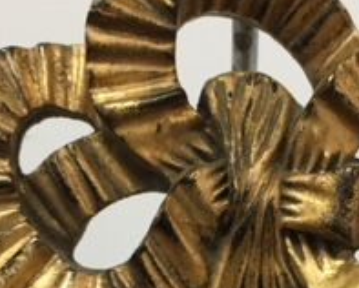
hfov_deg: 20.7
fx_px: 978
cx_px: 244
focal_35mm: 92
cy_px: 246
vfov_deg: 16.6
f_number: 2.2
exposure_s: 1/33
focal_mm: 4.15
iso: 80
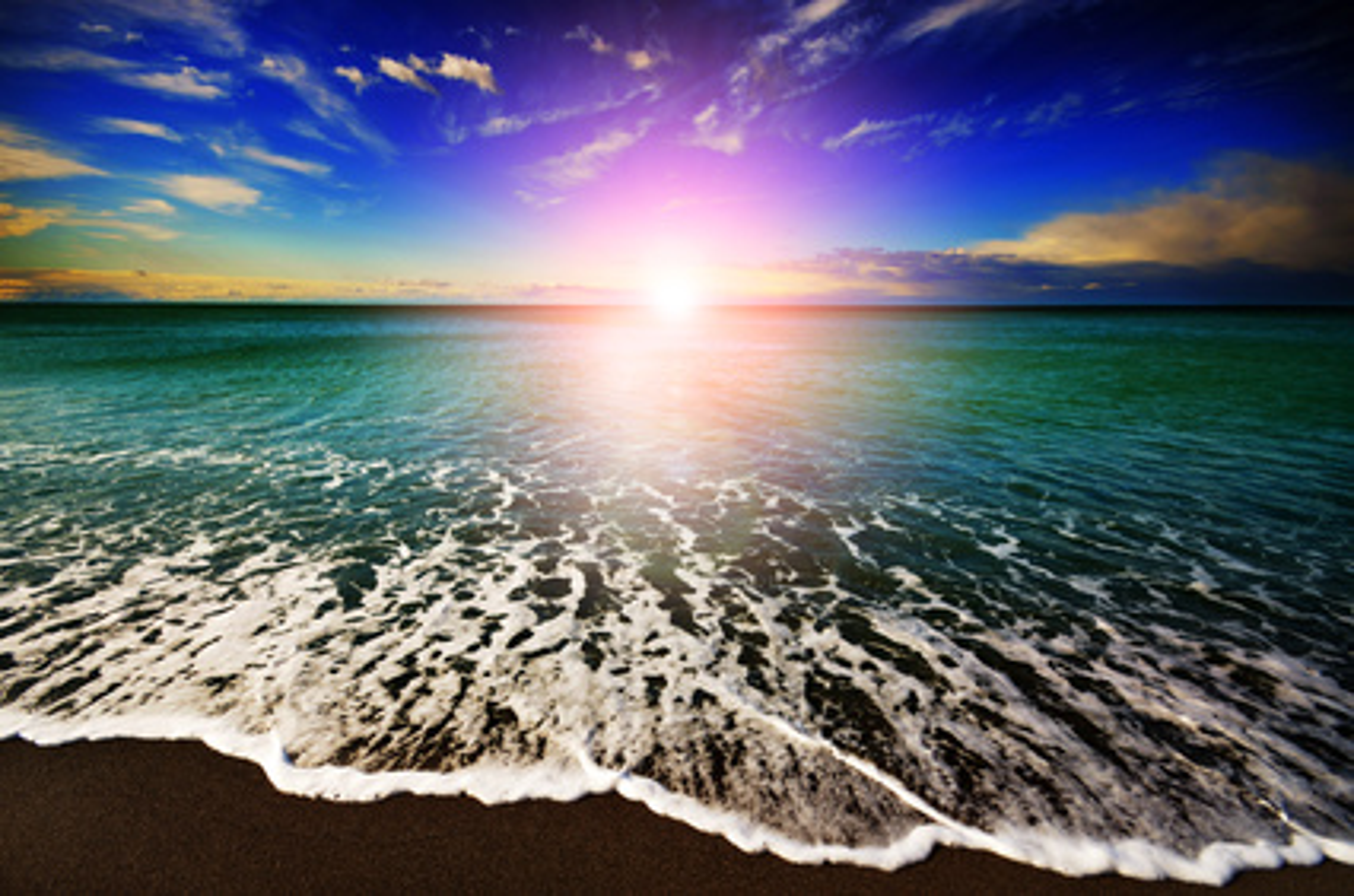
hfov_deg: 100.5
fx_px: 563
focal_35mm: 15
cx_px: 677
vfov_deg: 77.1
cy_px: 448
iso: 100
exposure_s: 1/250
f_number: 8
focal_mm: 10
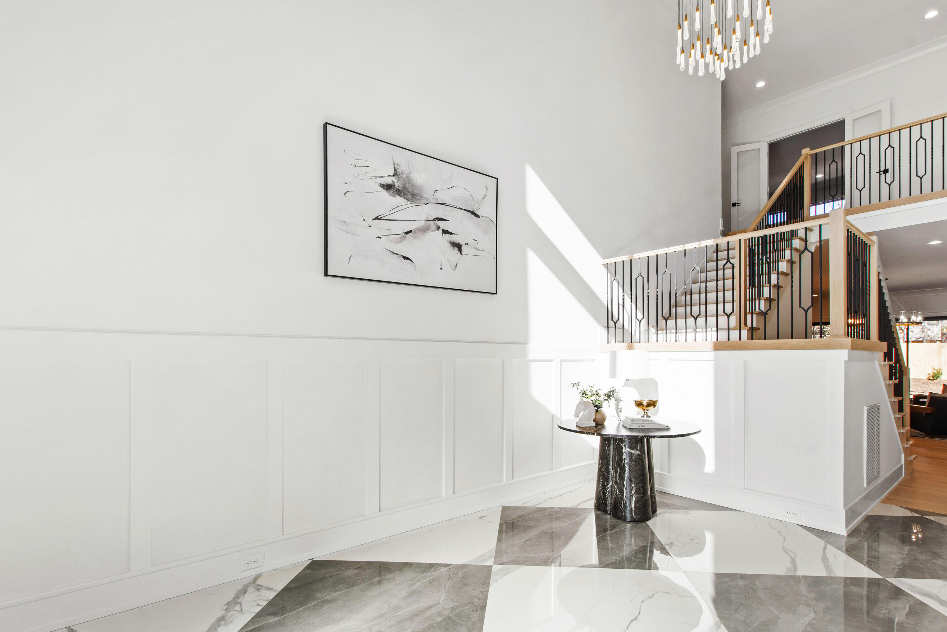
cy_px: 357
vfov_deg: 70.1
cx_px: 503
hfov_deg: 93.2
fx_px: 447
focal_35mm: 17
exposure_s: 1/13
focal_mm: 10
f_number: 8
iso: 100
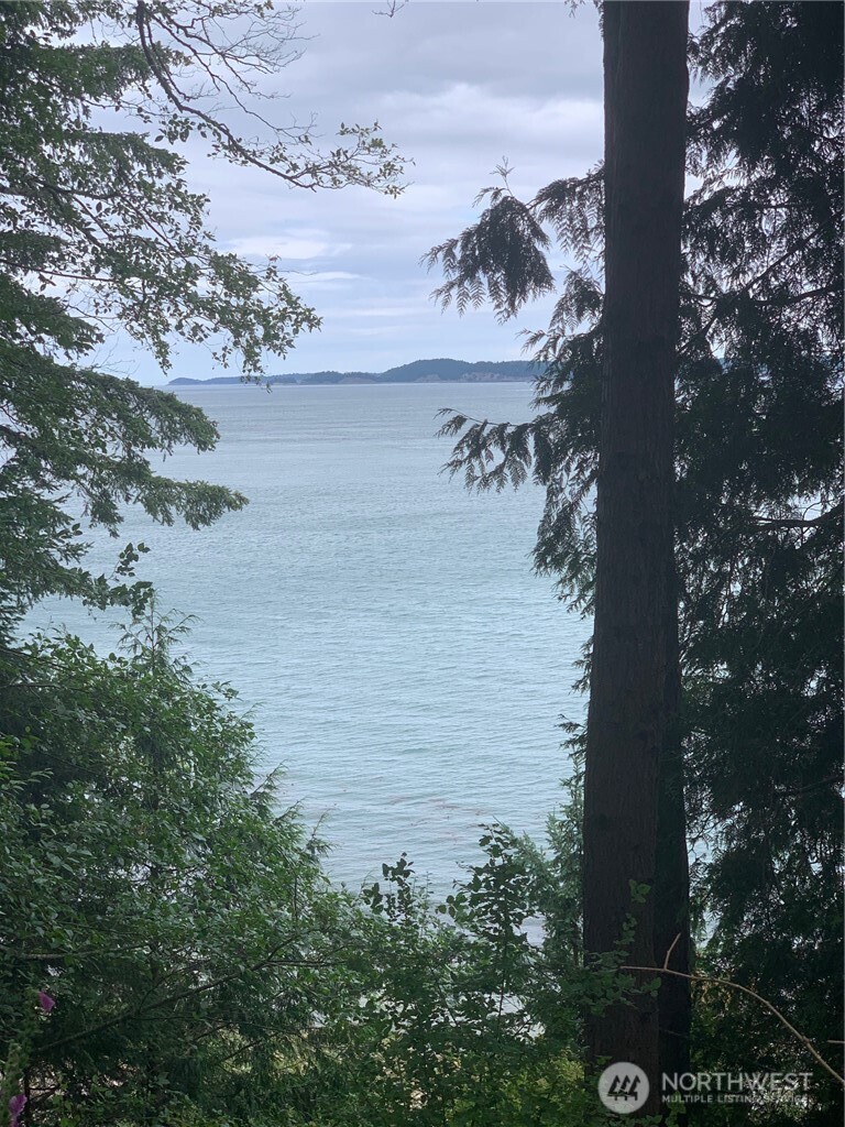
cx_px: 422
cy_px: 564
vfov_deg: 36.8
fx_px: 1692
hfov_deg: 28.0
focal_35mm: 52
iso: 16
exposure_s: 1/631
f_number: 2.4
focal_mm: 6
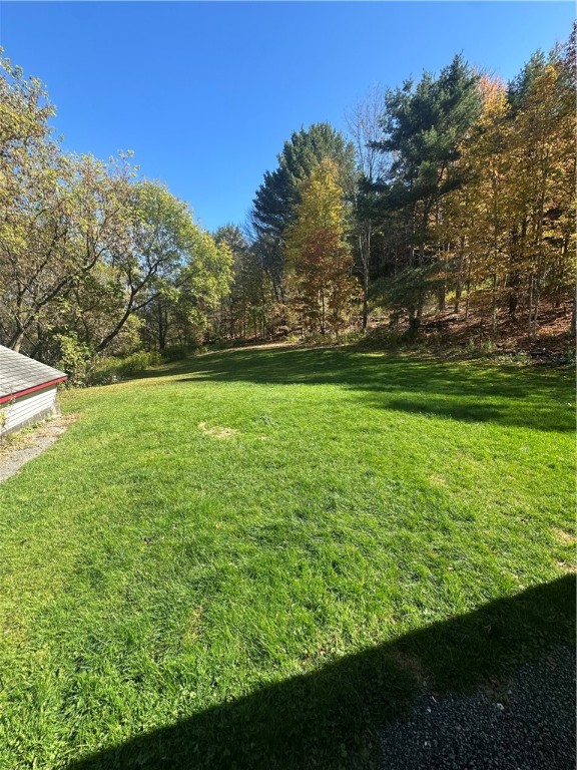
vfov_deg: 102.1
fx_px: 311
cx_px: 288
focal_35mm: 14
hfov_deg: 85.7
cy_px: 385
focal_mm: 2.22
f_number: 2.2
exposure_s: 1/518
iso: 40
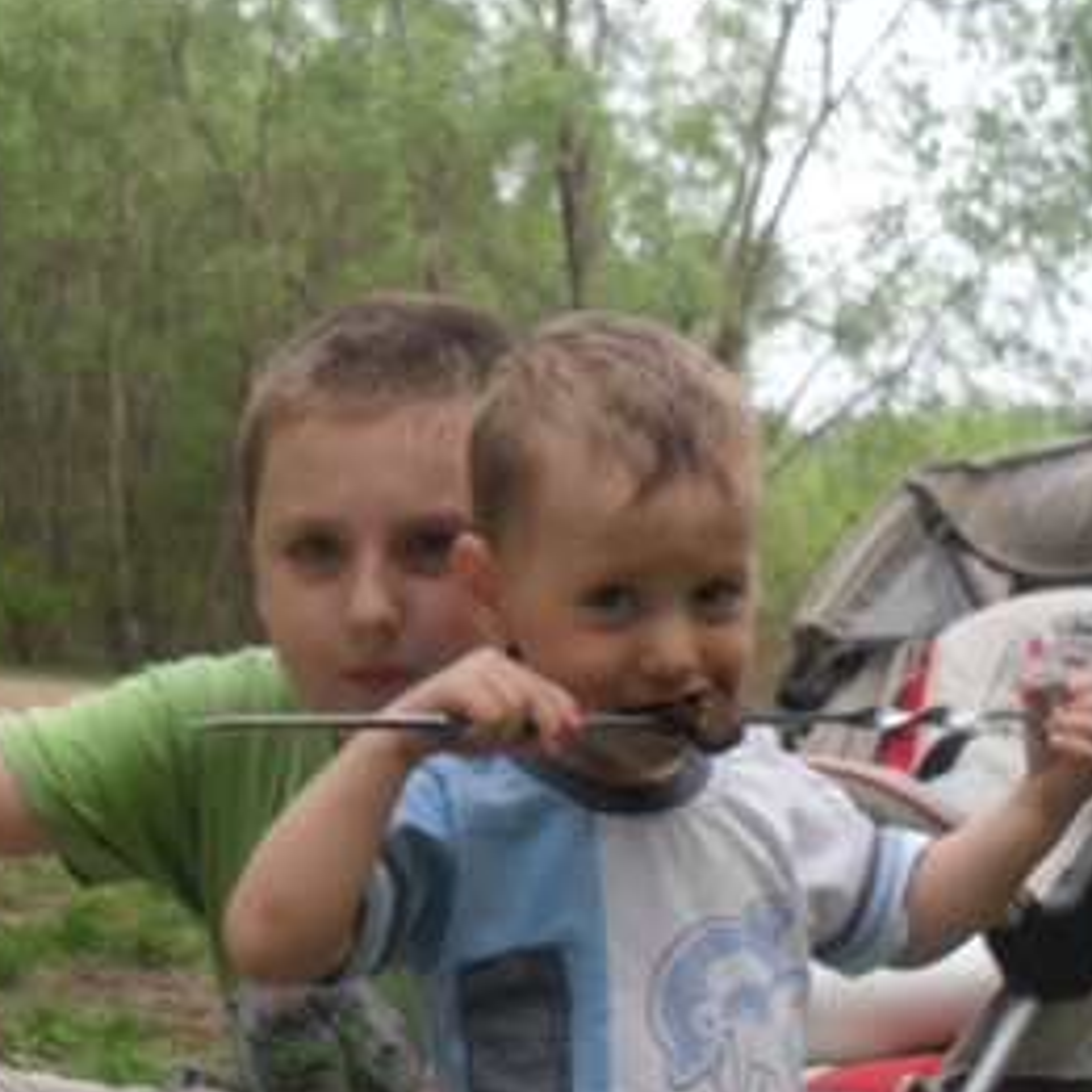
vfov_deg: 29.5
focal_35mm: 58
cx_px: 544
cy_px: 611
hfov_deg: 29.6
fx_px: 2070
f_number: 2.8
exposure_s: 1/350
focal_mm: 6.3
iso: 80
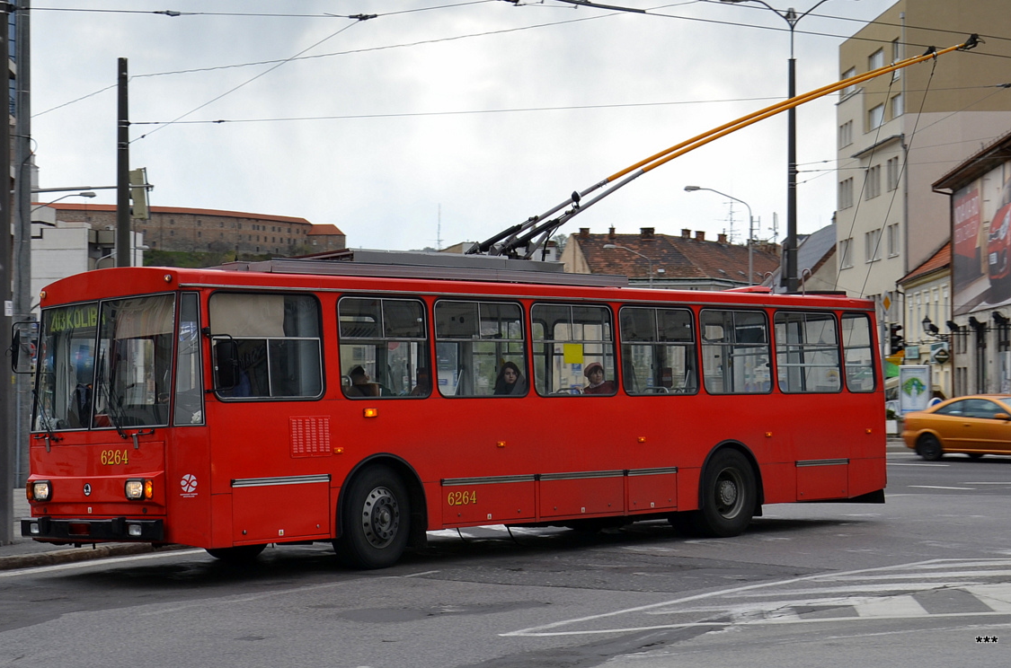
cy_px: 321
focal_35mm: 48
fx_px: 1345
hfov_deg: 41.2
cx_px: 484
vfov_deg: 27.9
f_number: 6.3
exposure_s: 1/160
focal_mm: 30
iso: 100
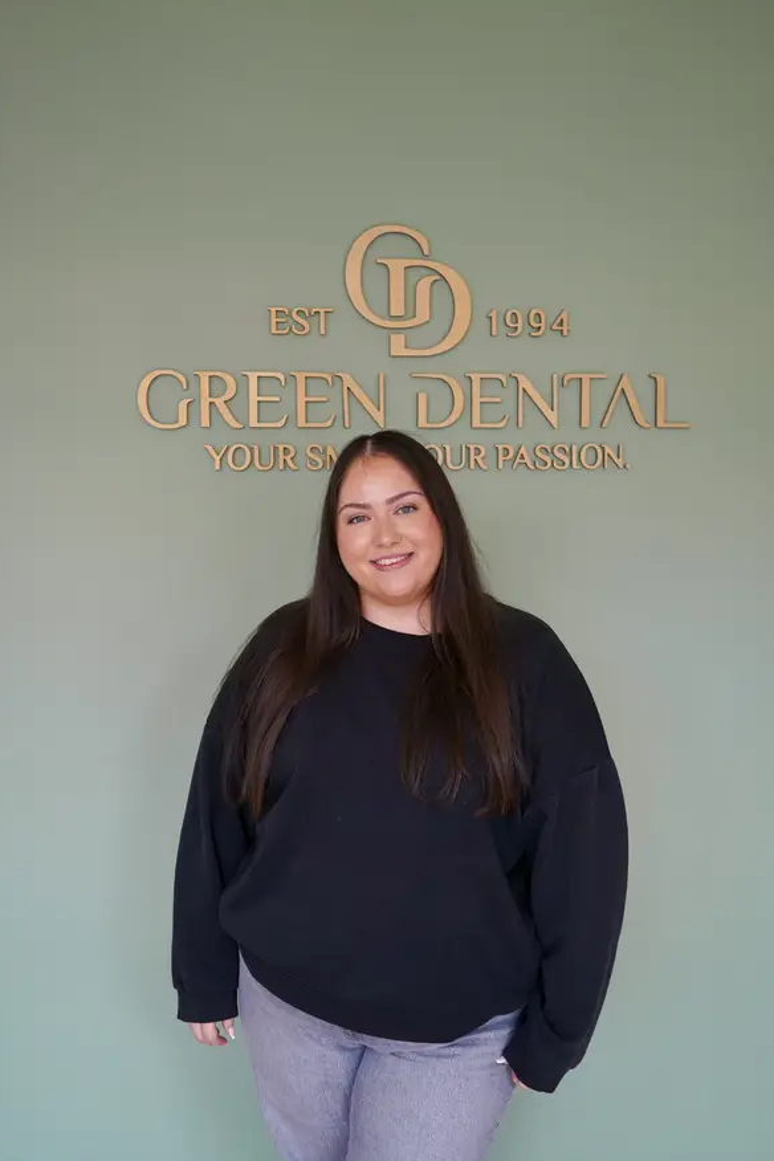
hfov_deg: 35.9
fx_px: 1193
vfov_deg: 51.9
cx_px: 390
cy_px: 582
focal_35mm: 37
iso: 500
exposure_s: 1/160
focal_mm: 36
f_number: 4
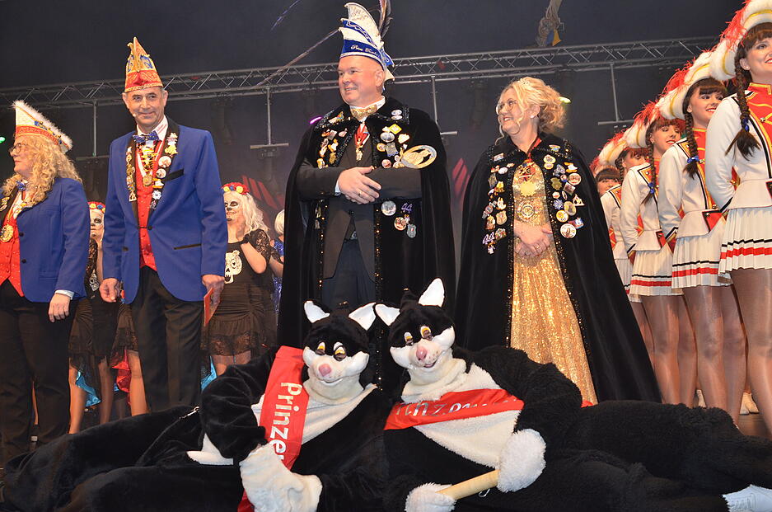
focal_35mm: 36
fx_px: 771
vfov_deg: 36.7
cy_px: 256
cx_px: 386
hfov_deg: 53.2
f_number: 4
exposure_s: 1/60
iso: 800
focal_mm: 24
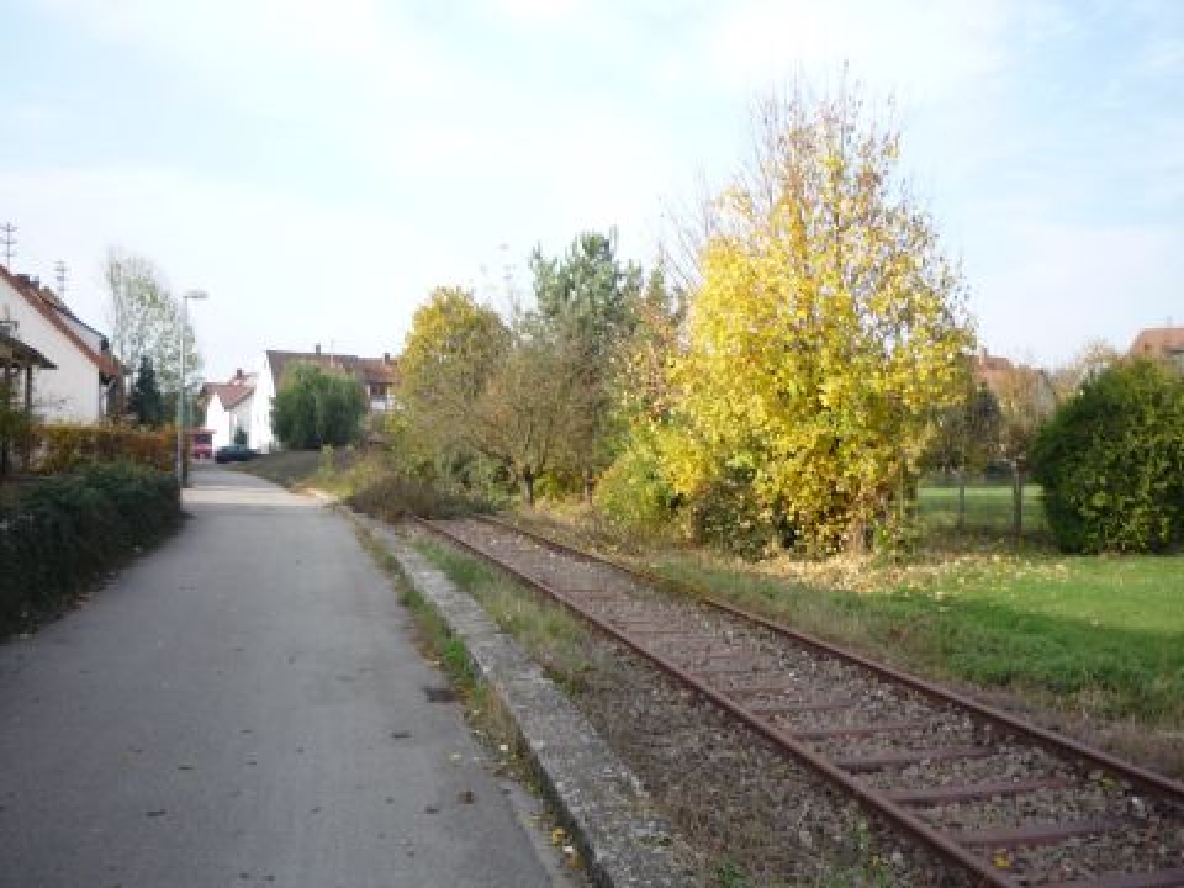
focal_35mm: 32
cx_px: 592
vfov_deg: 44.2
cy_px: 444
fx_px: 1095
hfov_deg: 56.8
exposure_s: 1/250
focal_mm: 5.2
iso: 100
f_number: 4
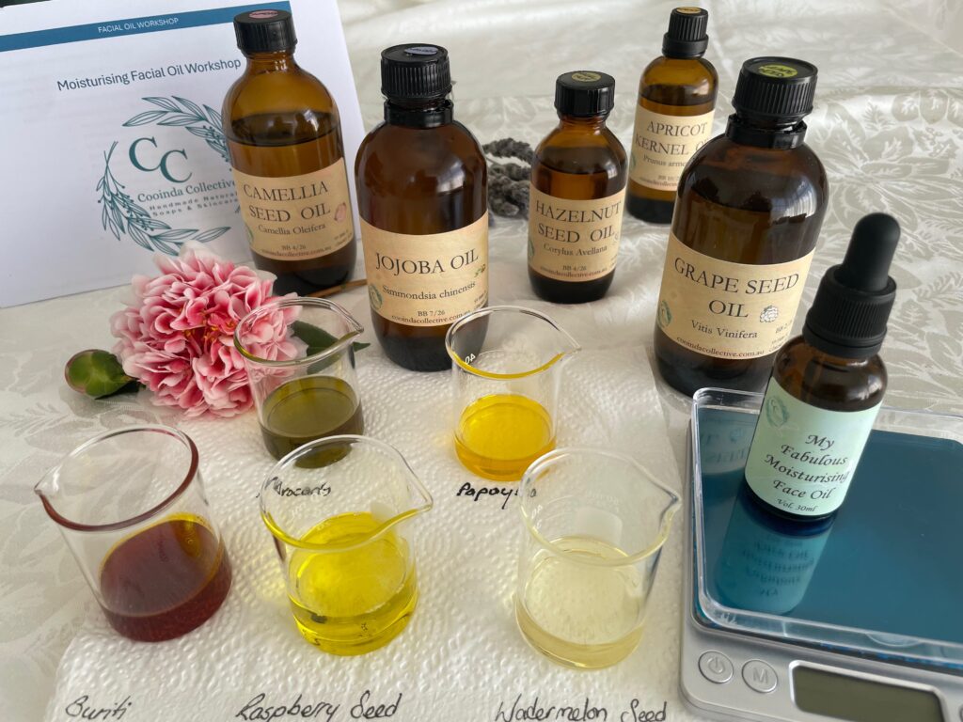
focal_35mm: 26
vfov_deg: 53.1
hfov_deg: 67.3
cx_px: 482
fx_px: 723
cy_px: 361
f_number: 1.6
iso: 40
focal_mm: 4.2
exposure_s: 1/121
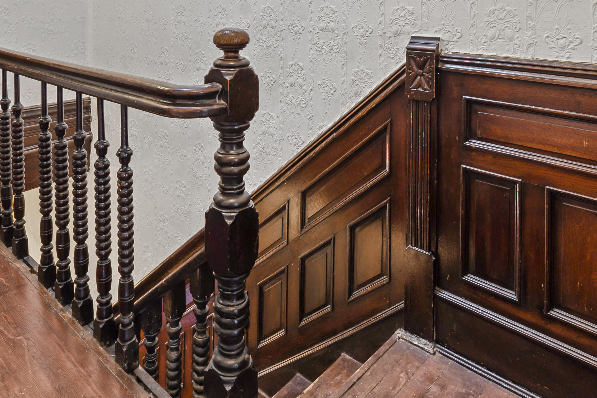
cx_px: 267
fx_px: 464
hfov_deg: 65.3
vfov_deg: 41.2
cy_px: 12
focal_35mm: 28
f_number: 8
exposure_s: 1/1.25
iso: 200
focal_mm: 14
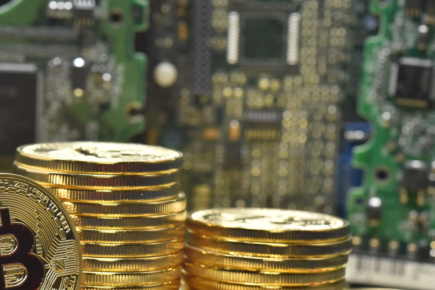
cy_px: 186
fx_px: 1886
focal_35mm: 156
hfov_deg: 13.1
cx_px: 123
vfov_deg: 8.8
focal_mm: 105
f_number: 11
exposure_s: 1/125
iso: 3200
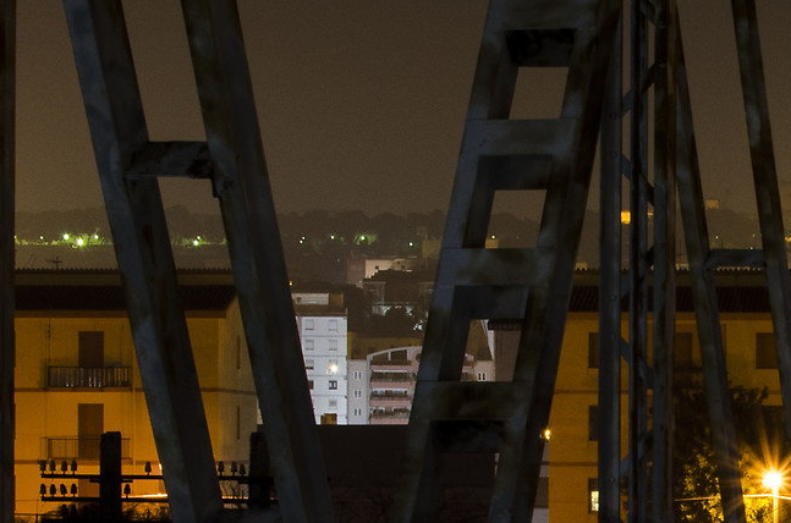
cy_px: 605
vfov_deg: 7.0
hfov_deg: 10.4
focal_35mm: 195
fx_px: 4271
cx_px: 946
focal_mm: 35
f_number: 16
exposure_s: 25
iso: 100
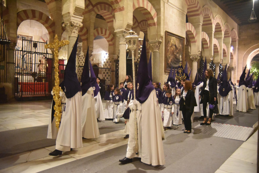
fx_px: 209
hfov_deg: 63.6
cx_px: 130
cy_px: 86
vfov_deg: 45.0
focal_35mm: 29
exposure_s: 1/125
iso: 12800
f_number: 3.5
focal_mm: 29
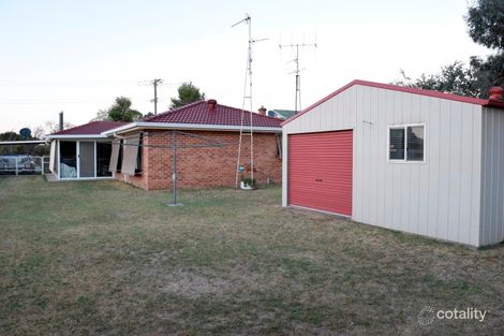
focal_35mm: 27
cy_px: 168
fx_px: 378
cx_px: 252
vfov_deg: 47.9
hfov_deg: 67.4
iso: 3200
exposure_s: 1/100
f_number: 9
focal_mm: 18
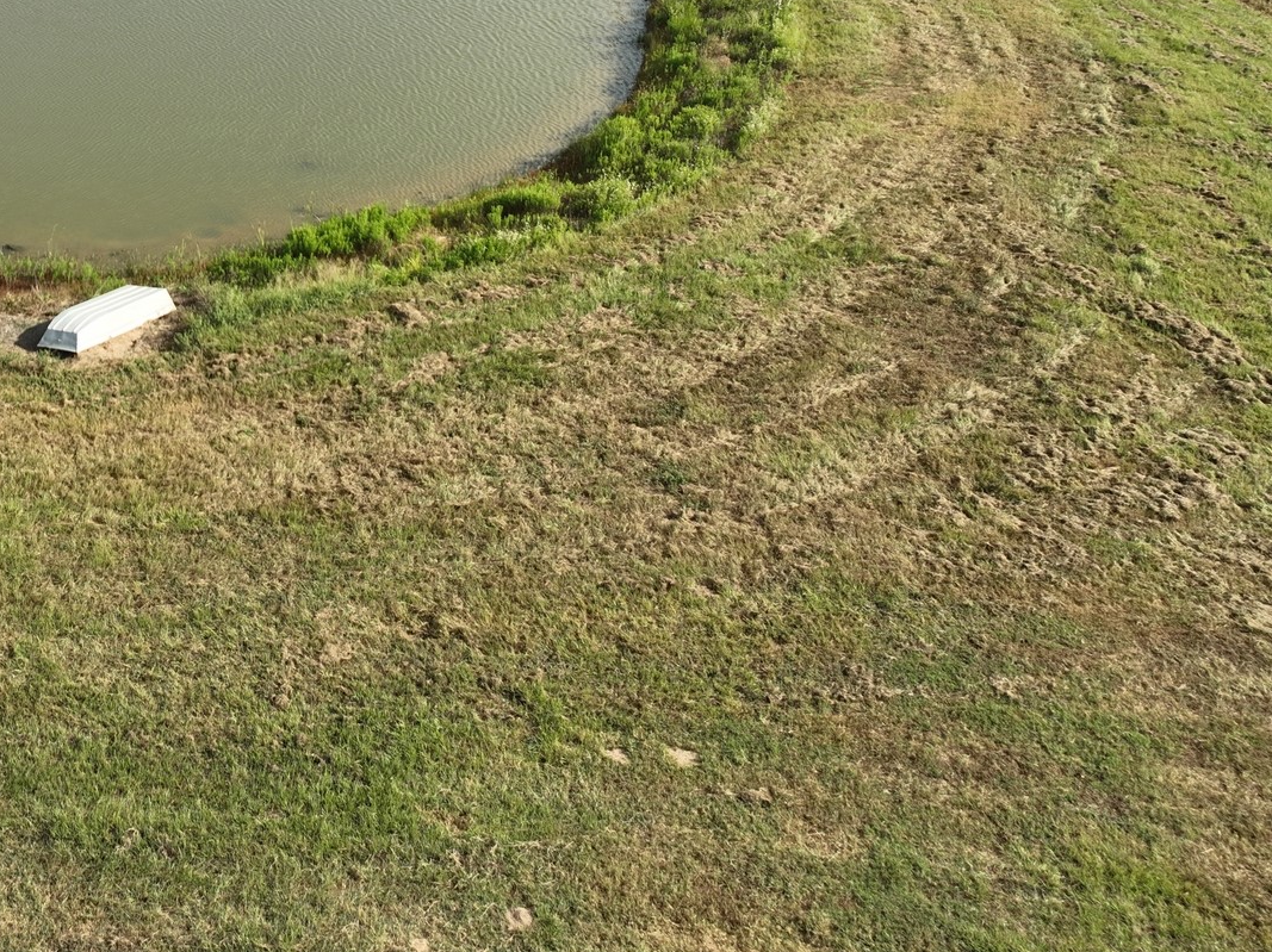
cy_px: 82
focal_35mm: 45
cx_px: 139
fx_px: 1653
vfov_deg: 30.6
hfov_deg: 39.2
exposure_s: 1/1000
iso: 100
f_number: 2.8
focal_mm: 12.29
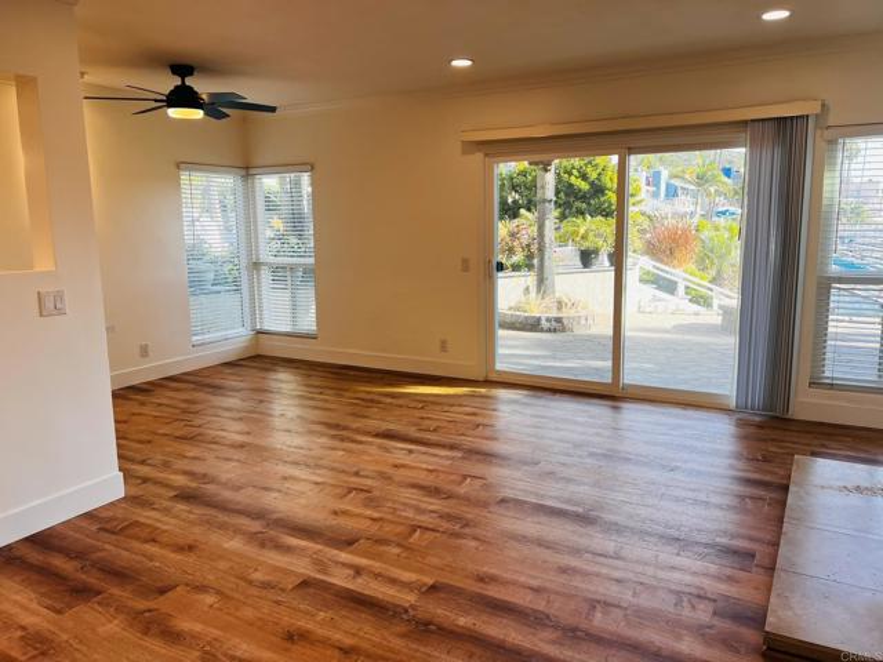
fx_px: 663
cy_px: 331
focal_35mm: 26
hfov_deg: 67.3
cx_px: 442
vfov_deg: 53.1
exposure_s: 1/208
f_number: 1.5
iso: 50
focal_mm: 5.7
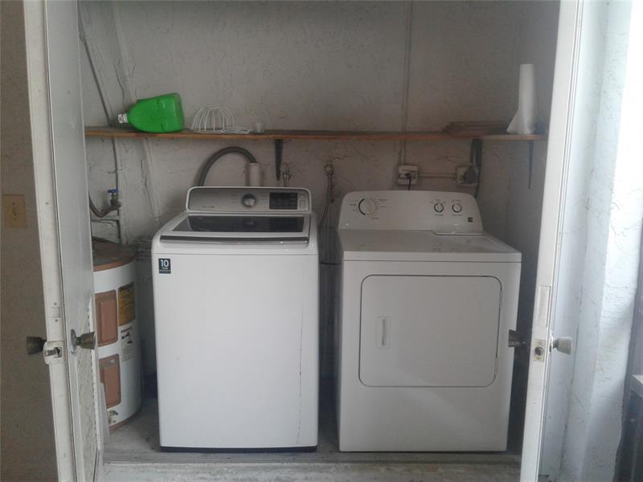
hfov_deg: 55.4
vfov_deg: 42.9
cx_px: 322
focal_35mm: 33
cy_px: 241
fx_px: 613
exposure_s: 1/50
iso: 50
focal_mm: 3.3
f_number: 2.2
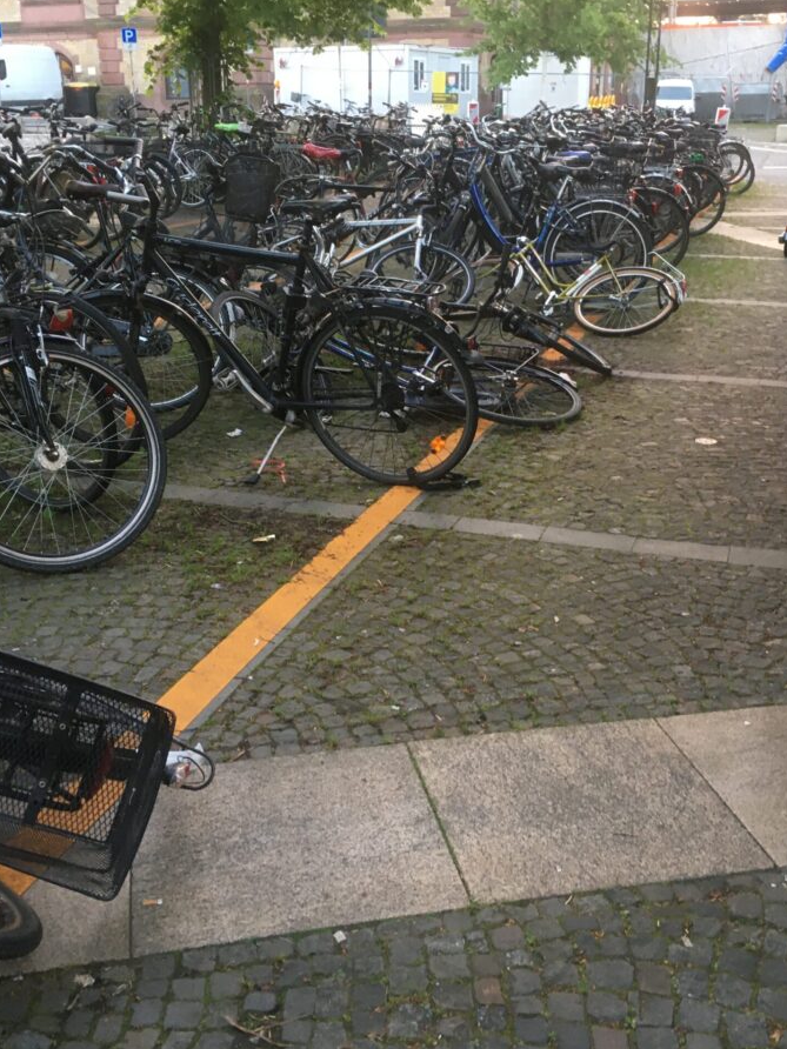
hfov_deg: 36.8
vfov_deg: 47.9
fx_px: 1182
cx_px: 435
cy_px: 526
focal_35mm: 39
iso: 80
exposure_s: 1/33
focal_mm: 4.15
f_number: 2.2
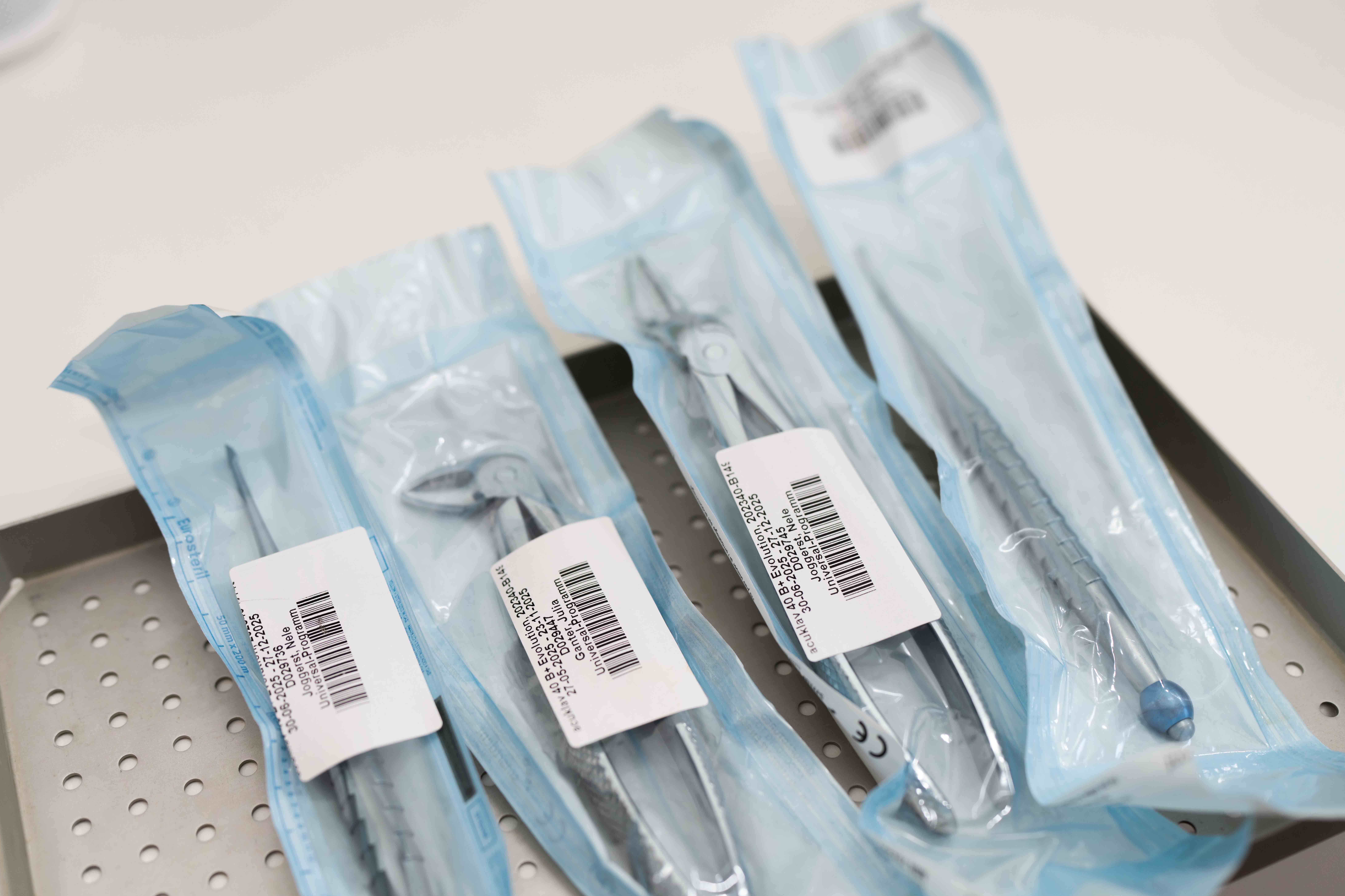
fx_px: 1382
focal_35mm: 37
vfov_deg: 35.9
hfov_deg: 51.9
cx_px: 673
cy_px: 470
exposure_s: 1/250
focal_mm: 35
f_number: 2.5
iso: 200
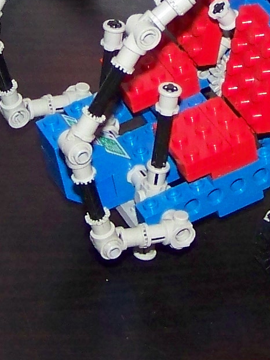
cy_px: -27
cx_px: 167
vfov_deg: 10.4
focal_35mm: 188
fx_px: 1954
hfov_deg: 7.9
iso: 200
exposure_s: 1/30
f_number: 2.8
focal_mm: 6.3
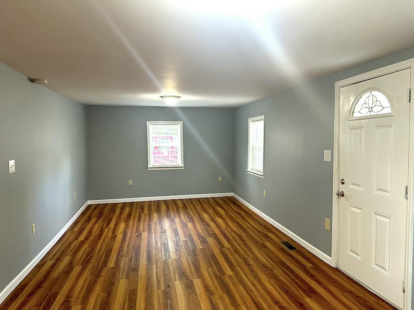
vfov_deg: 56.8
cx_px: 207
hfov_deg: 71.6
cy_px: 155
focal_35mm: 24
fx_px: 287
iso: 250
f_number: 1.78
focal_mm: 6.86
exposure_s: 1/60
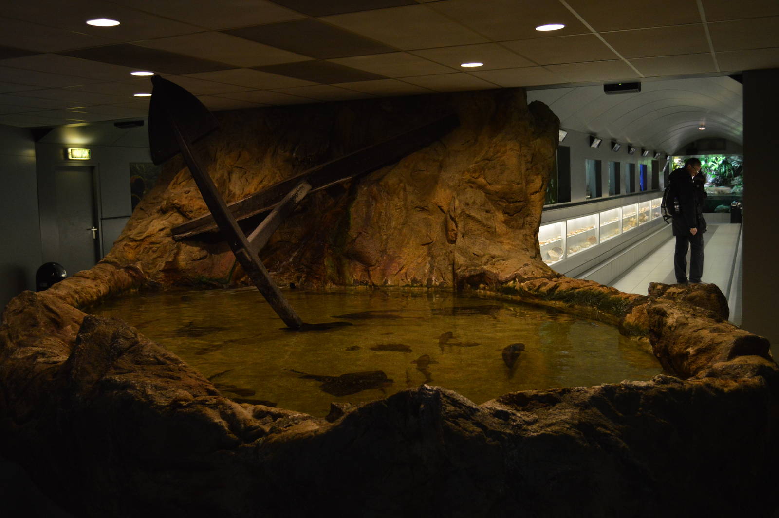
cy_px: 259
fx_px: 778
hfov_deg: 53.2
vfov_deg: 36.8
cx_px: 390
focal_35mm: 36
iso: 800
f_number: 4
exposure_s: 1/60
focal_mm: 24
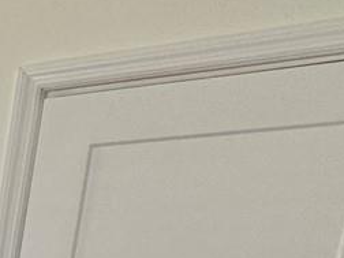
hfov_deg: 13.8
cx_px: -524
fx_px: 884
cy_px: 526
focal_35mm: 89
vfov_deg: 13.9
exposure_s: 1/99
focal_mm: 2.22
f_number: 2.2
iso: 50
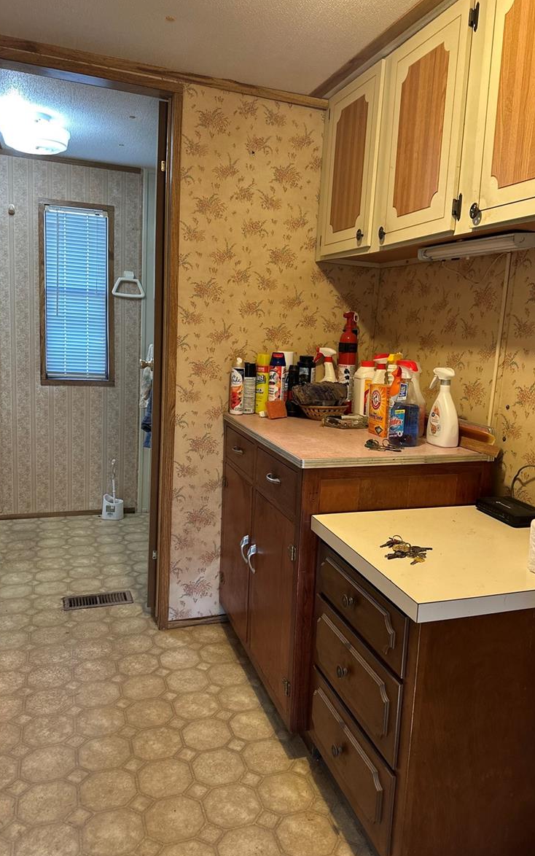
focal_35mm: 26
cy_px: 422
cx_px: 306
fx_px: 606
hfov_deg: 47.5
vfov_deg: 70.4
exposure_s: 1/60
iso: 250
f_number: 1.78
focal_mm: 6.86
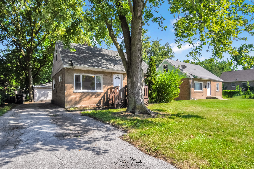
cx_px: 127
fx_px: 127
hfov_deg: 90.0
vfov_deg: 67.4
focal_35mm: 18
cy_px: 84
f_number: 8
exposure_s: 1/5000
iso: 400
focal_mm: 12
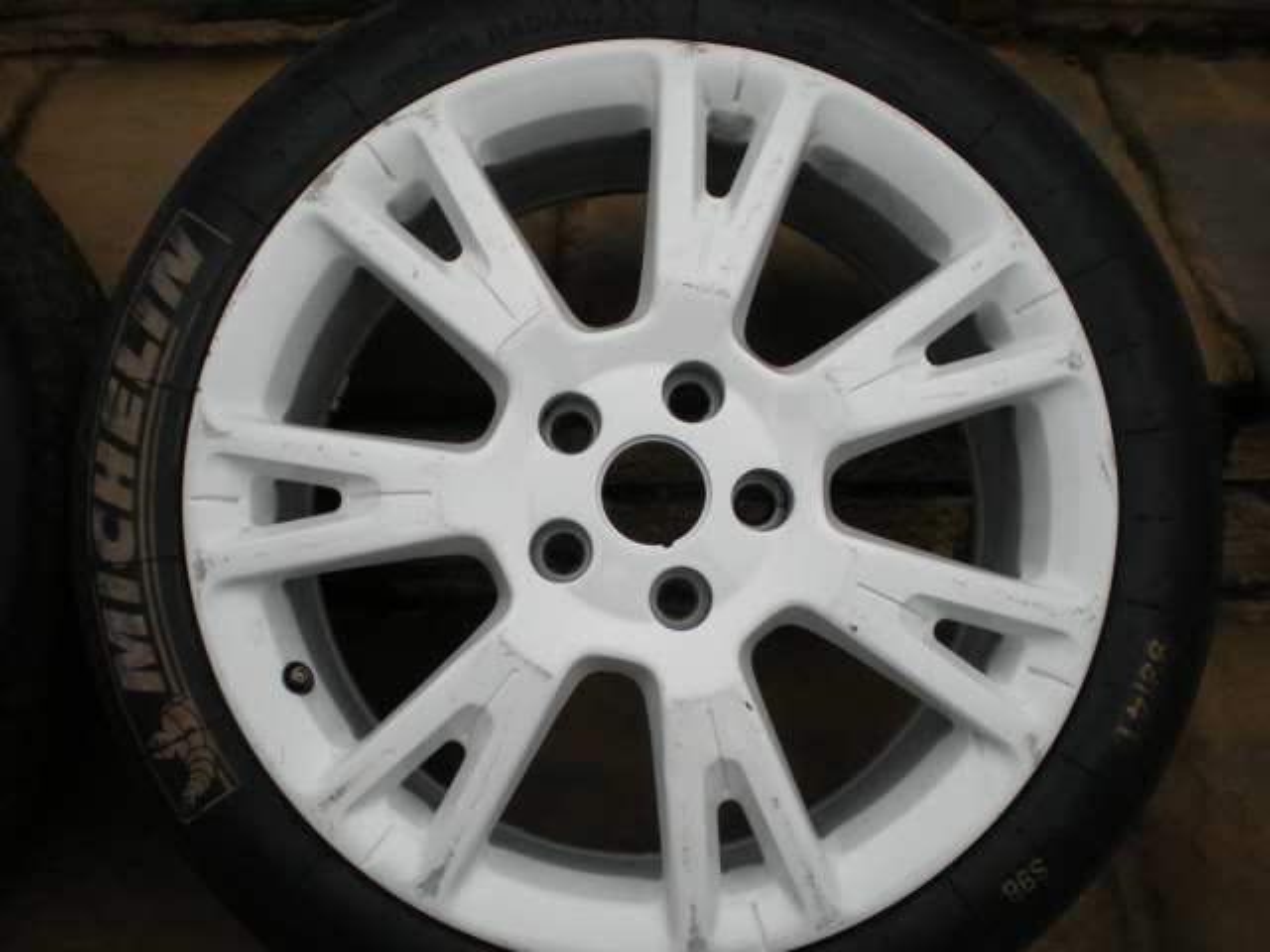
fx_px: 1394
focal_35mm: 38
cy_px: 476
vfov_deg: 37.7
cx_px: 635
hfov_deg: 49.0
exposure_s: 1/143
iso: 64
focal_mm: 6.3
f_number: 3.1
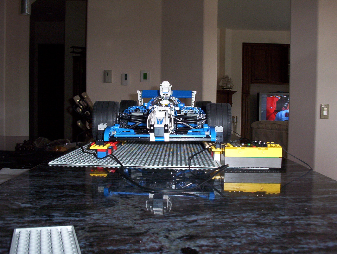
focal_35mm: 39
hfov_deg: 47.8
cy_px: 127
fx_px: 381
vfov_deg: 37.0
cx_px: 168
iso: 140
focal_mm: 6
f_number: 4.5
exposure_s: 1/30
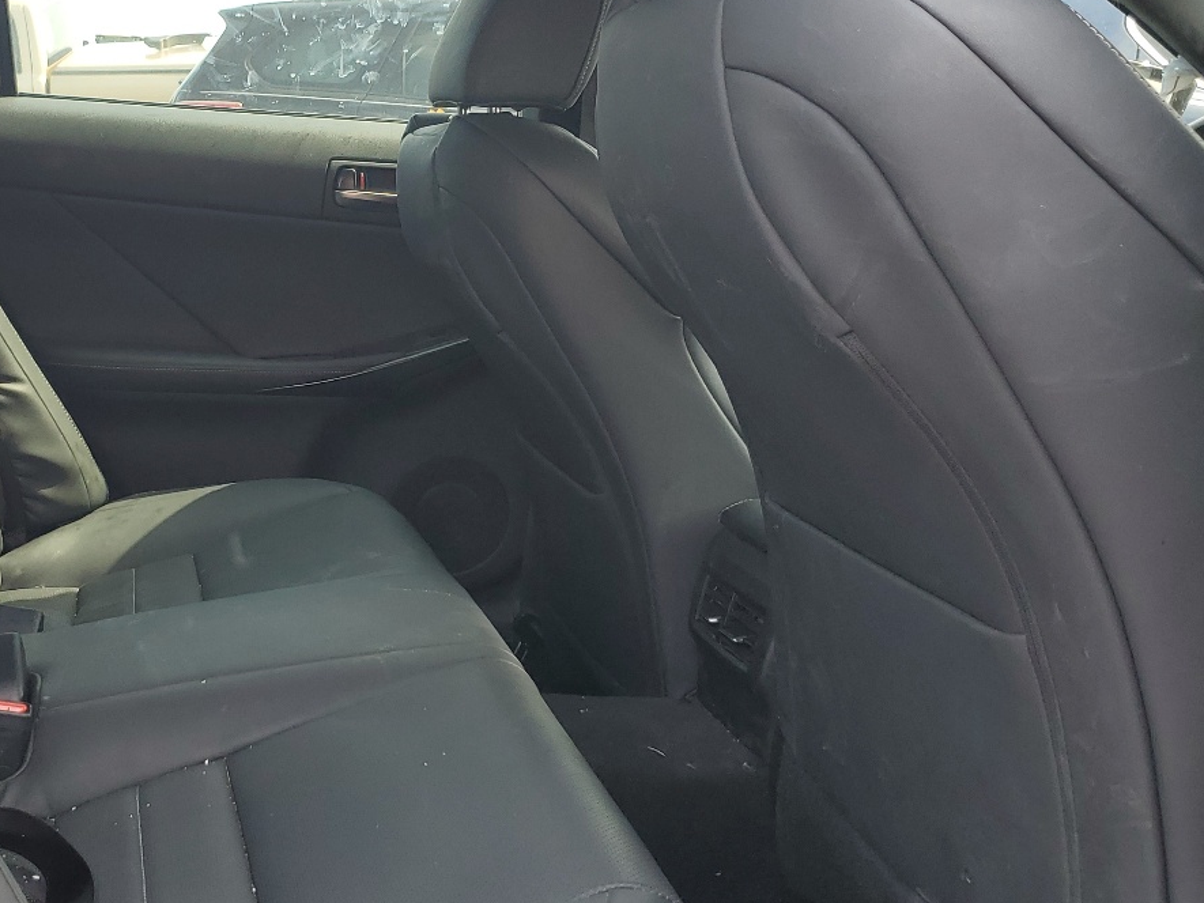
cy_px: 428
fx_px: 1635
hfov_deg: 39.3
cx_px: 291
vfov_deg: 30.9
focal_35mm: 47
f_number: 1.5
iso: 50
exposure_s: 1/286
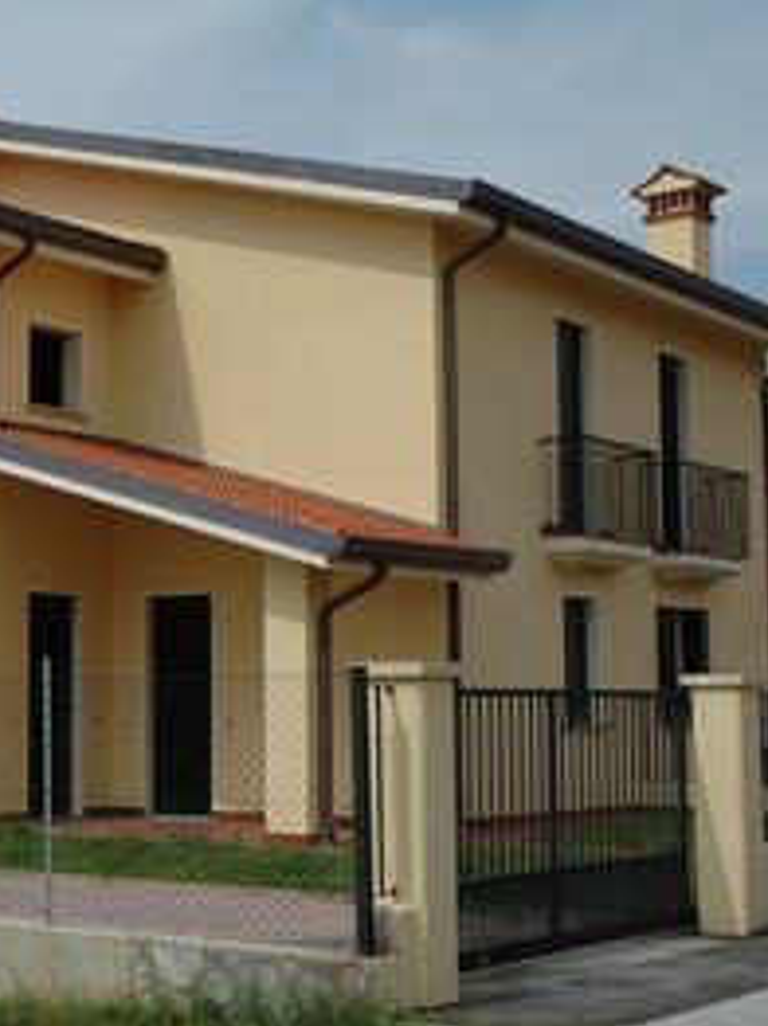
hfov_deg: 22.3
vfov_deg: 30.4
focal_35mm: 64
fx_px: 1888
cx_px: 51
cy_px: 515
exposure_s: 1/400
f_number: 10
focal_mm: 29
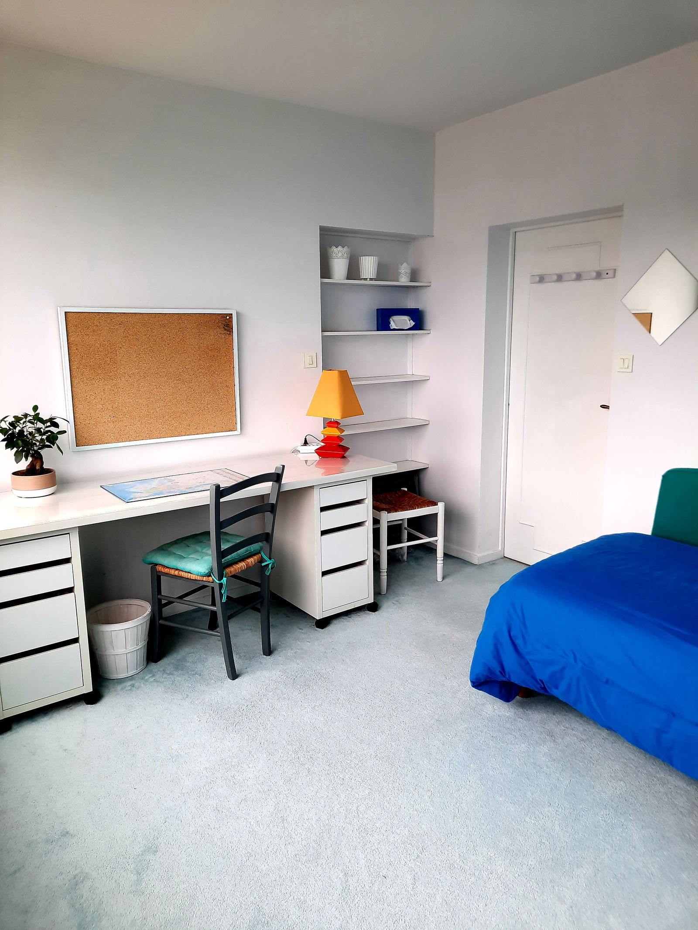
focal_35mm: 25
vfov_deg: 69.4
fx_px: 672
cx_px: 349
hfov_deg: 54.9
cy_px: 465
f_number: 2
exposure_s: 1/50
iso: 40
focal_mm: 4.6
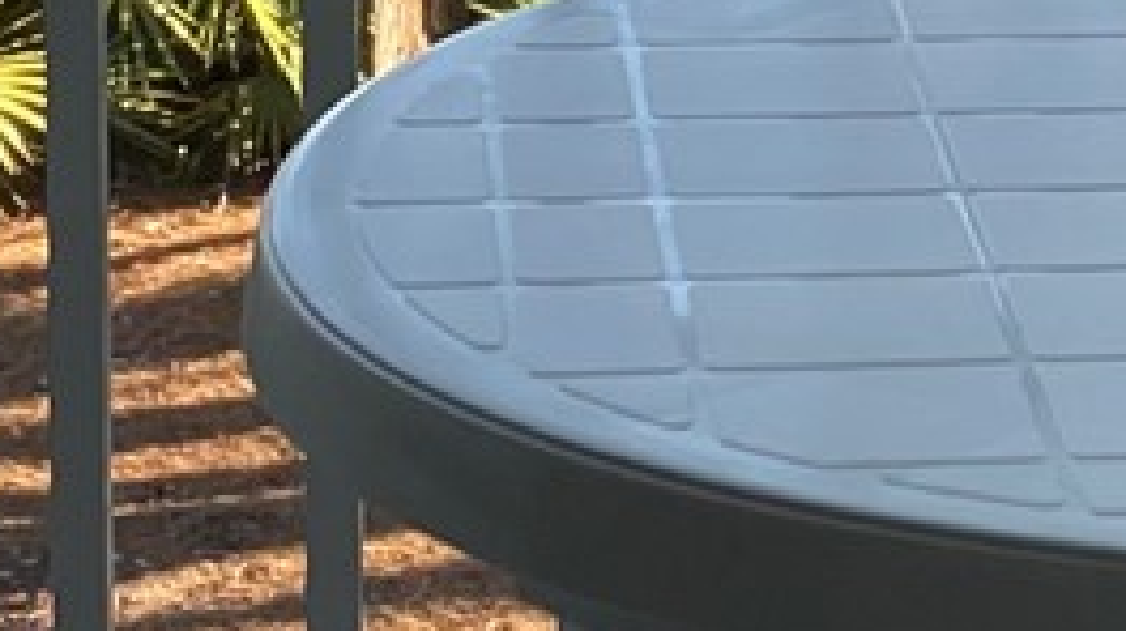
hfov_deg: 9.7
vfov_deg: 5.4
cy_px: -640
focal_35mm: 220
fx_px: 6563
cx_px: 1233
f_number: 2
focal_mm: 6
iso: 40
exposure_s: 1/99
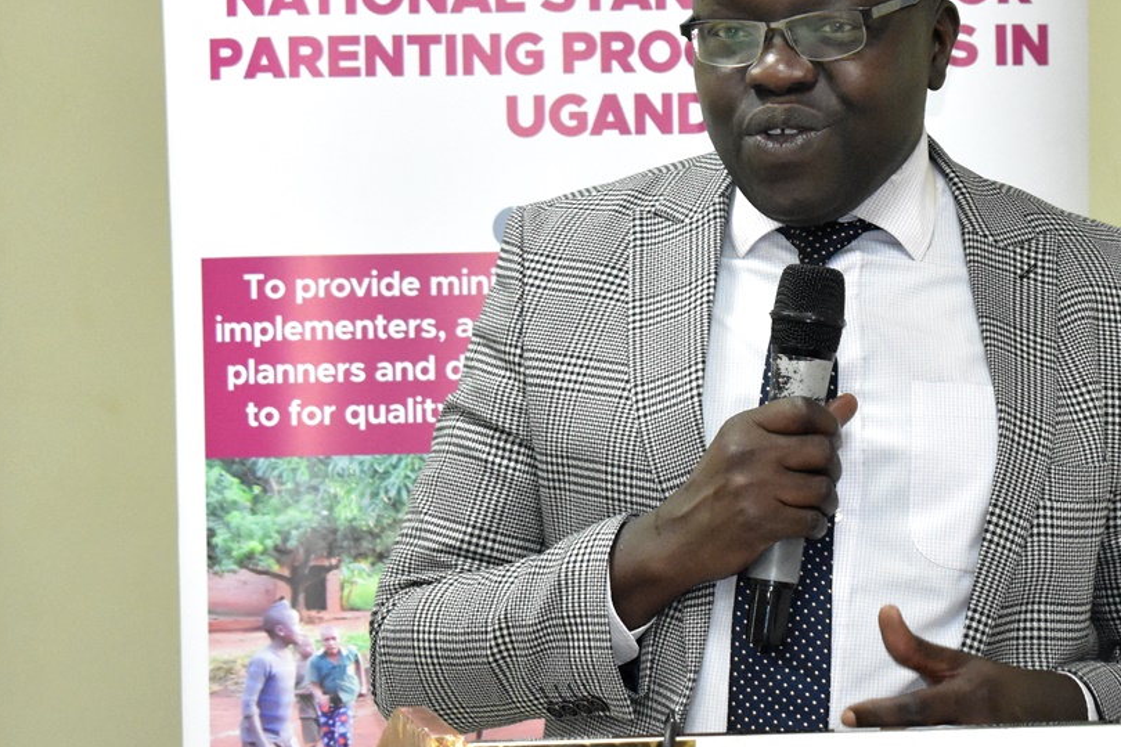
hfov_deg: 12.6
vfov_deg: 8.4
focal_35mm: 163
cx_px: 657
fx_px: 5075
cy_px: 270
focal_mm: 55
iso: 4000
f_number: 5.6
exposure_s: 1/200
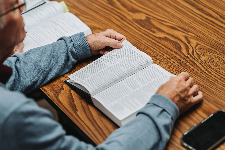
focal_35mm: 85
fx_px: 531
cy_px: 75
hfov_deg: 23.9
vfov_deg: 16.1
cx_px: 112
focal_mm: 85
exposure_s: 1/640
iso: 800
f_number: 2.8
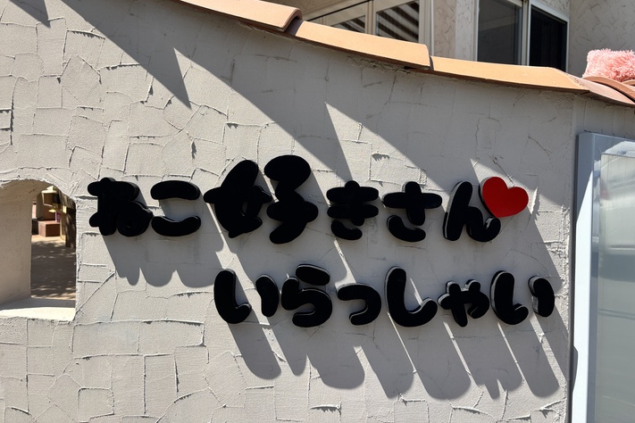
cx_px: 315
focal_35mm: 28
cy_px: 178
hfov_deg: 65.5
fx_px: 494
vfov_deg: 46.2
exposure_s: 1/2639
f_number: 1.6
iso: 50
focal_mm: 5.96
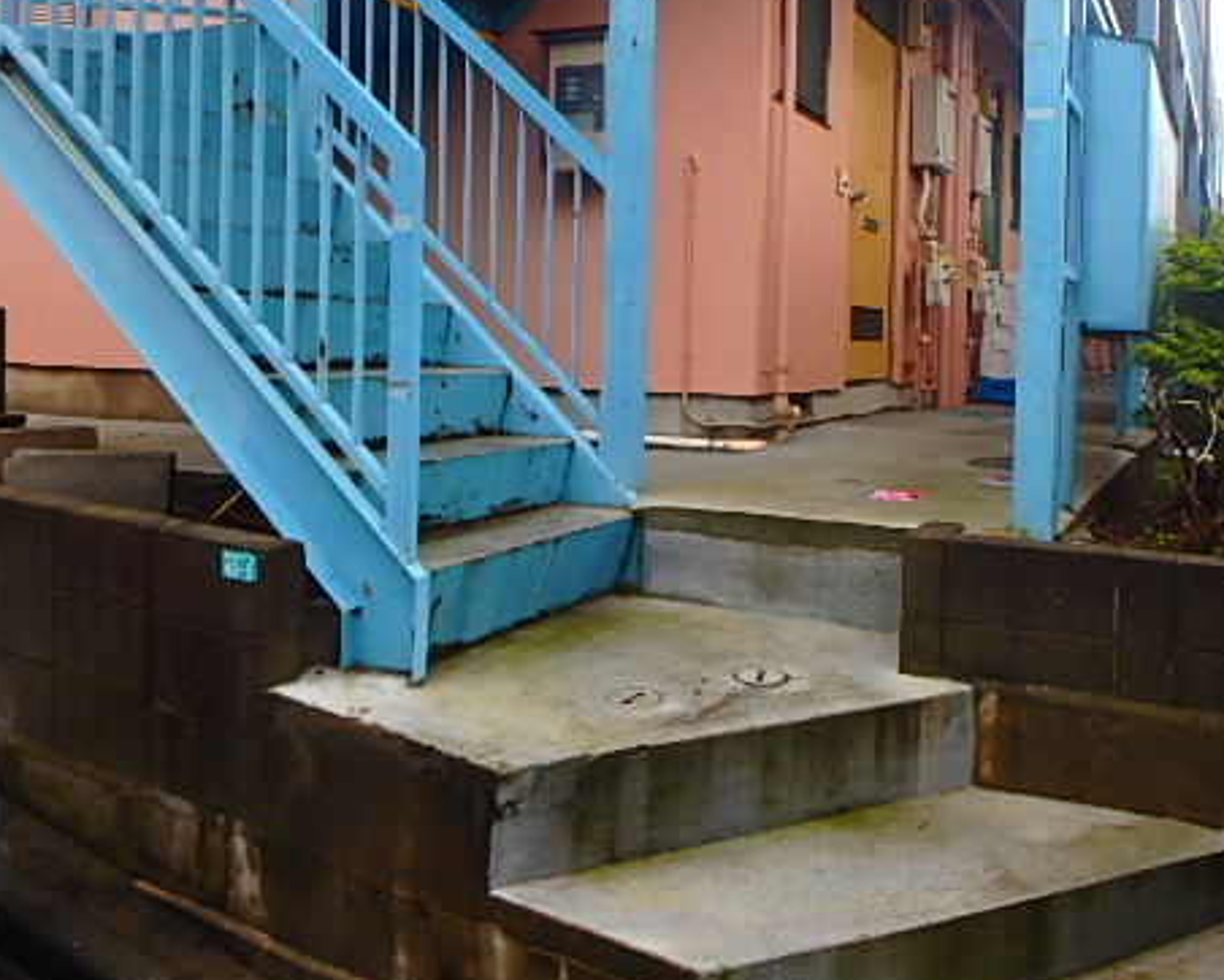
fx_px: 1051
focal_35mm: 29
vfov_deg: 49.5
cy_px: 371
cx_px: 853
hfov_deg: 58.5
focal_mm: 3.7
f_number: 3.5
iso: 125
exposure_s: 1/80
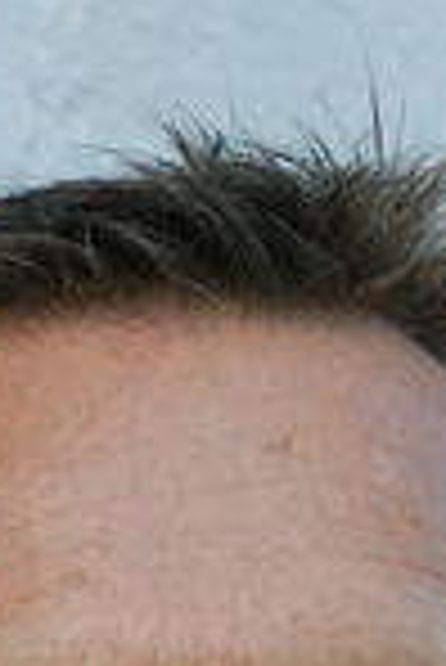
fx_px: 10789
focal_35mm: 582
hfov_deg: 2.4
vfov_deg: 3.5
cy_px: 1359
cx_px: 180
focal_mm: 90
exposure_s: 1/500
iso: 1000
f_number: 5.6
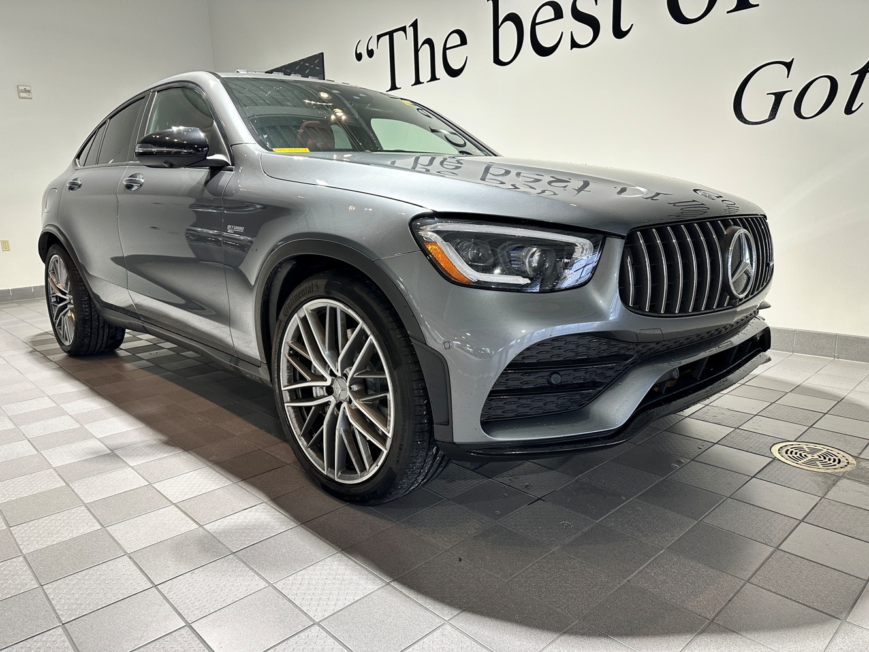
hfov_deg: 71.6
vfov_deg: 56.8
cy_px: 326
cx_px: 434
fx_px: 602
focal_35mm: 24
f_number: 1.78
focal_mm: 6.86
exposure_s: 1/60
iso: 160
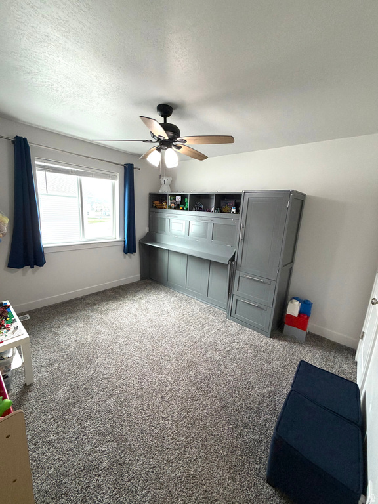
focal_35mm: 14
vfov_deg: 102.1
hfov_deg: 85.7
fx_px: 204
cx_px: 189
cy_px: 252
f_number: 2.2
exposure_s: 1/120
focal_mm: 2.22
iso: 100
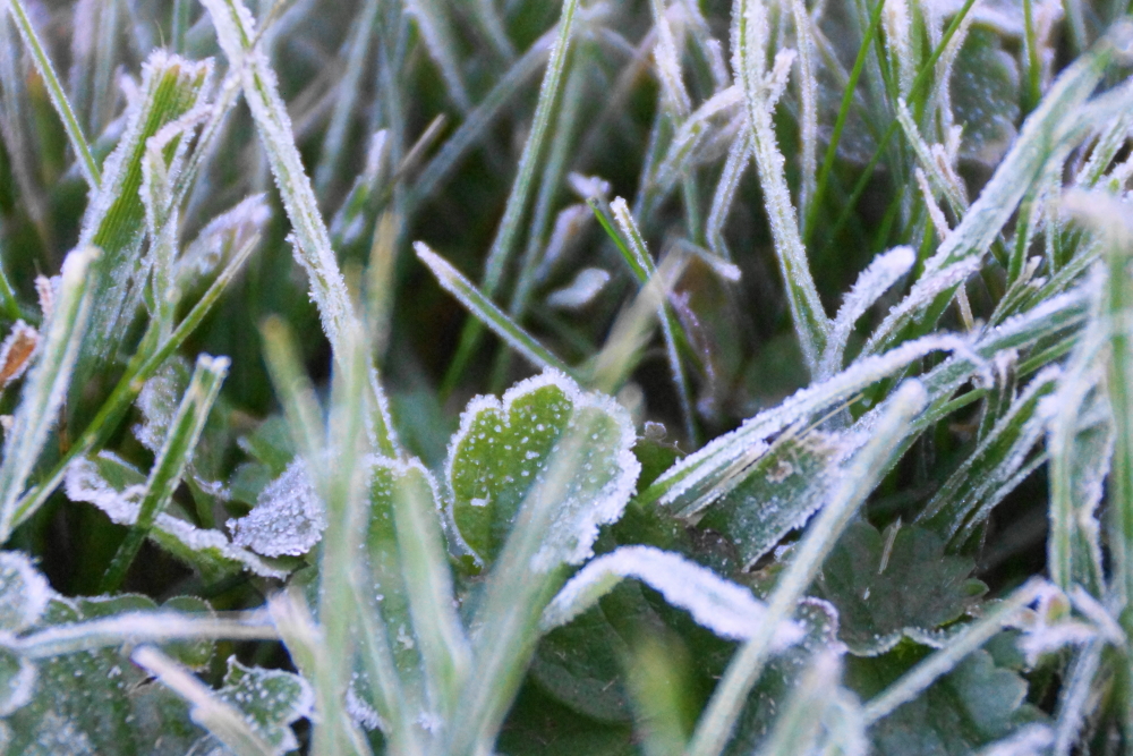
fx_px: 16524
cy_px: 378
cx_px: 566
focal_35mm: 525
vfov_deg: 2.6
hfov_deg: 3.9
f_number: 6.3
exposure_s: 1/100
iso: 1600
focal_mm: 250
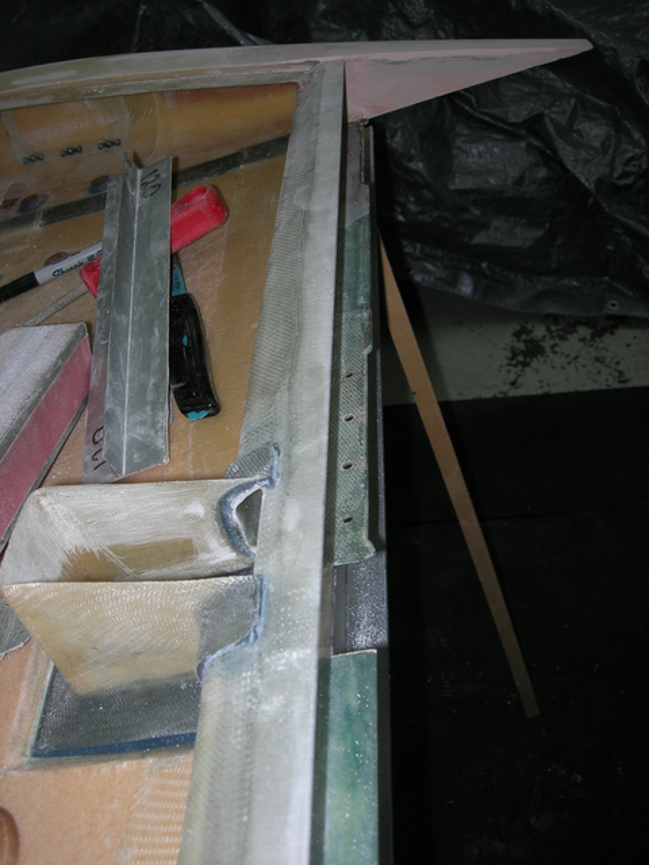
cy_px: 432
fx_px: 950
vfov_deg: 49.0
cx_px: 324
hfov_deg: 37.7
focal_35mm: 38
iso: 64
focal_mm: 7.8
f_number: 2.8
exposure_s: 1/60.1
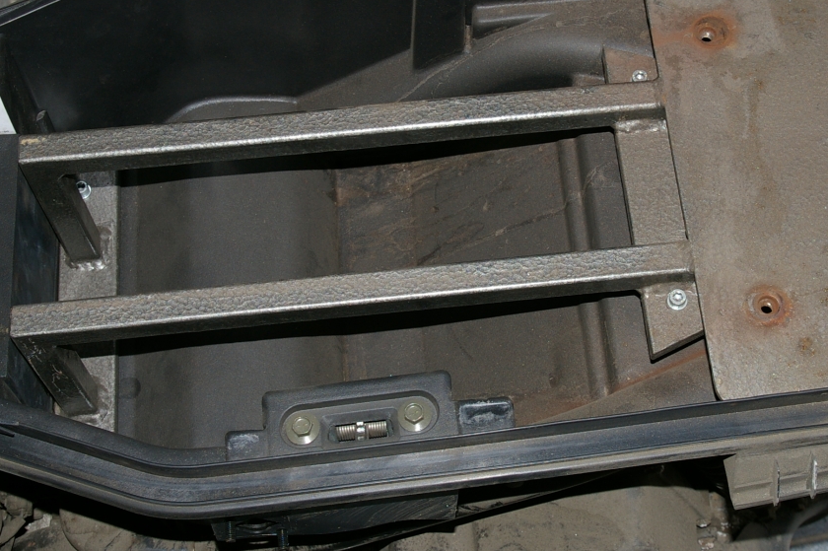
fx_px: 1609
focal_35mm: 70
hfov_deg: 28.8
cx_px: 503
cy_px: 168
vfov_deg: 19.4
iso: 200
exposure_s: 1/50
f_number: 6.3
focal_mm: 28
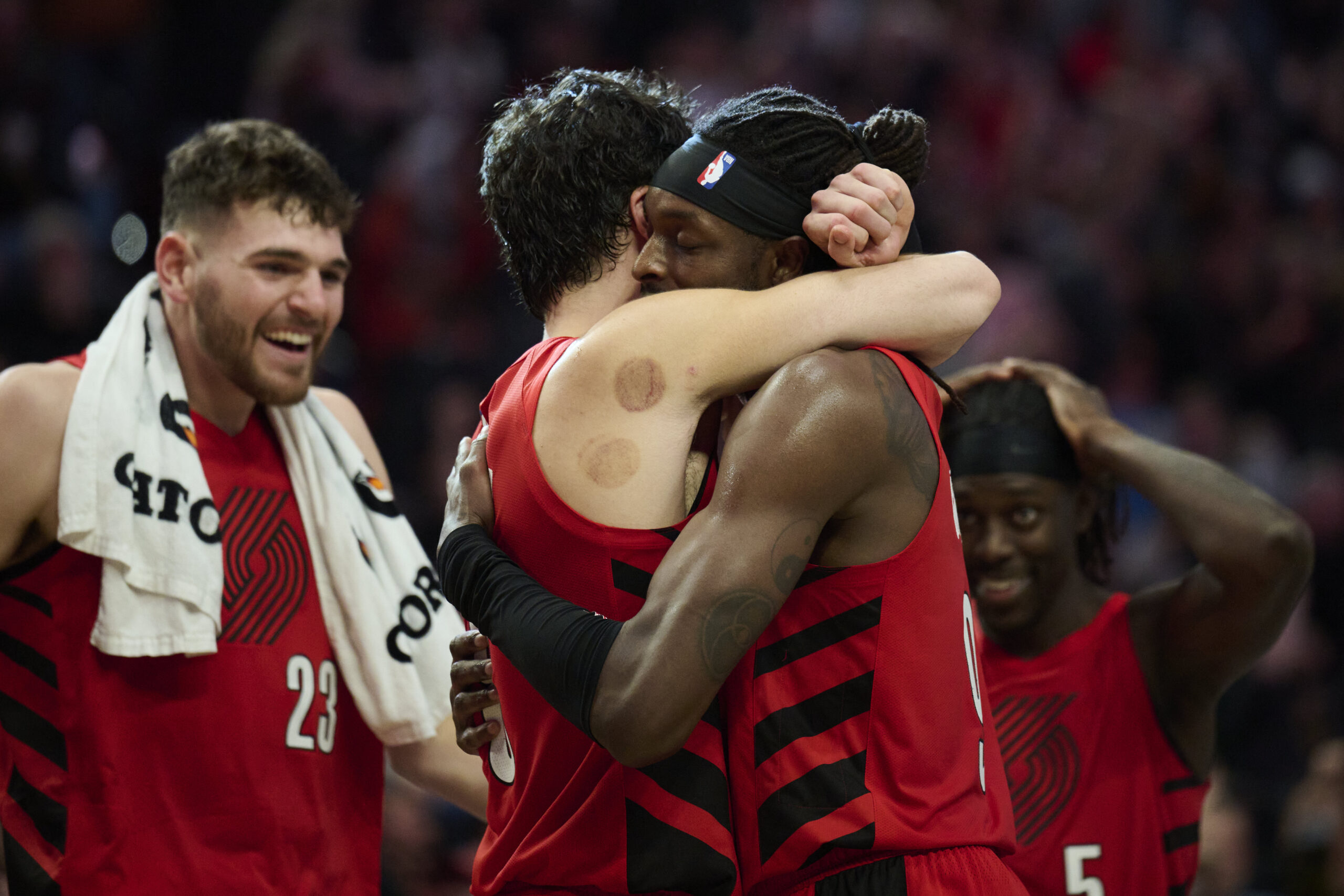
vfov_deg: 6.9
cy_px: 448
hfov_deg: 10.3
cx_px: 672
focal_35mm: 200
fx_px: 7467
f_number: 2.8
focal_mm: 200
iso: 4000
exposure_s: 1/1919
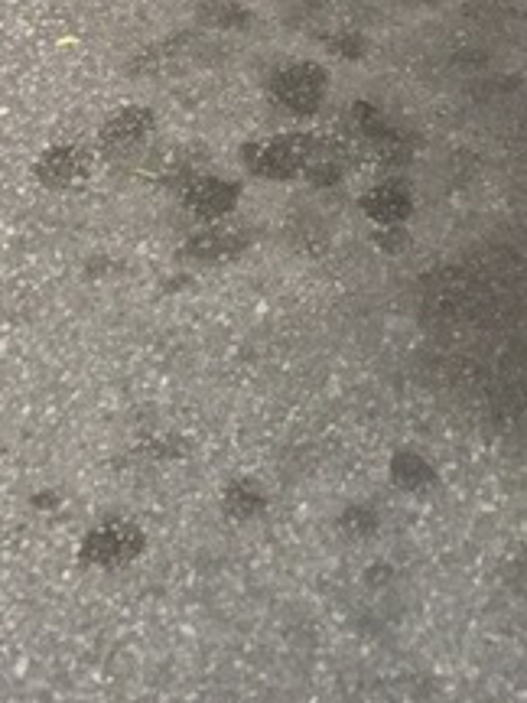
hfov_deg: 12.9
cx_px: 368
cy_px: -472
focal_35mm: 115
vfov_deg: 15.3
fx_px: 2334
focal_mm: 3.3
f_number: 2.4
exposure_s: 1/30
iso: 125
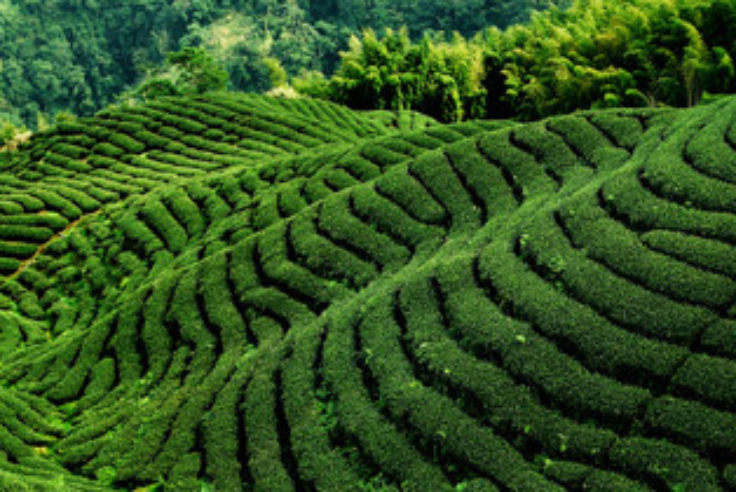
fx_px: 1780
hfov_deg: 23.3
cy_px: 259
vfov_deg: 15.7
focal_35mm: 87
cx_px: 438
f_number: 5.6
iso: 100
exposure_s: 1/80
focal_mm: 28
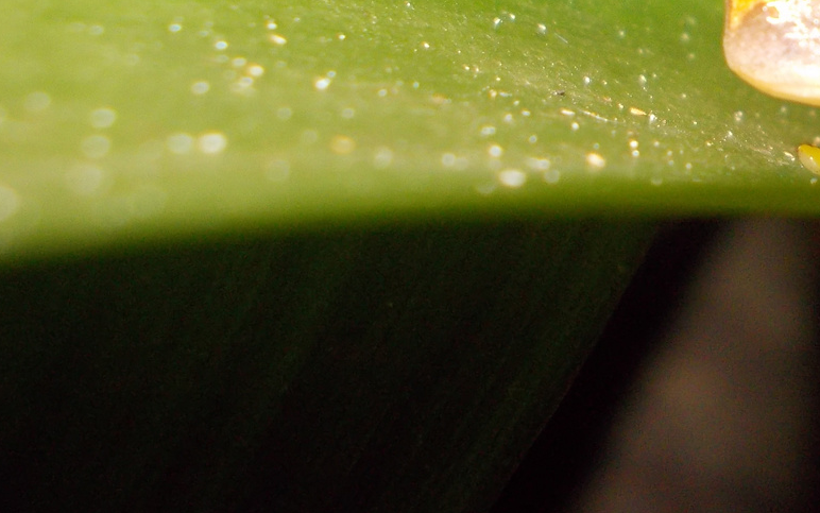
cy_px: -6
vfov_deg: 15.1
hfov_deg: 23.7
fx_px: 1900
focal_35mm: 85
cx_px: 733
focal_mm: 6.1
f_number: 3.3
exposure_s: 1/30
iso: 200
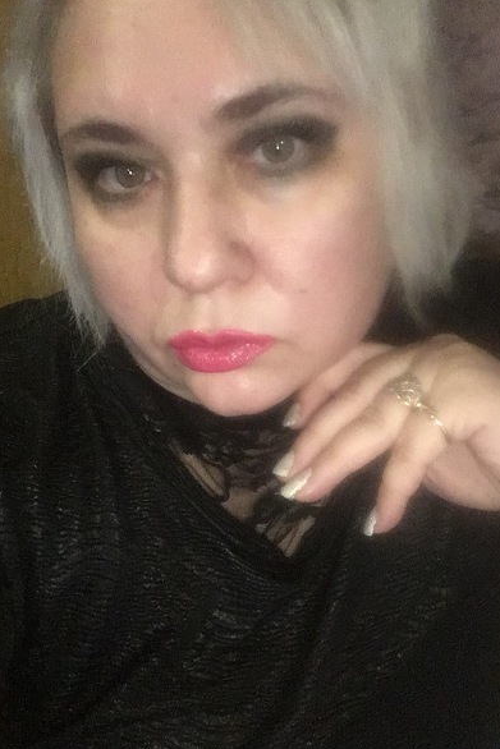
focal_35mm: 33
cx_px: 265
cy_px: 380
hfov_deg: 40.0
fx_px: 687
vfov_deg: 57.2
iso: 640
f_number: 2.4
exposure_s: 1/20
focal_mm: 2.15
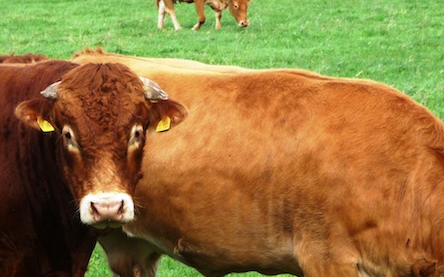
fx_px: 3652
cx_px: 215
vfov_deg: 4.3
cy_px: 278
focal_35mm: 302
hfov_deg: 7.0
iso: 100
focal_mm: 27.1
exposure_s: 1/250
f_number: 4.8
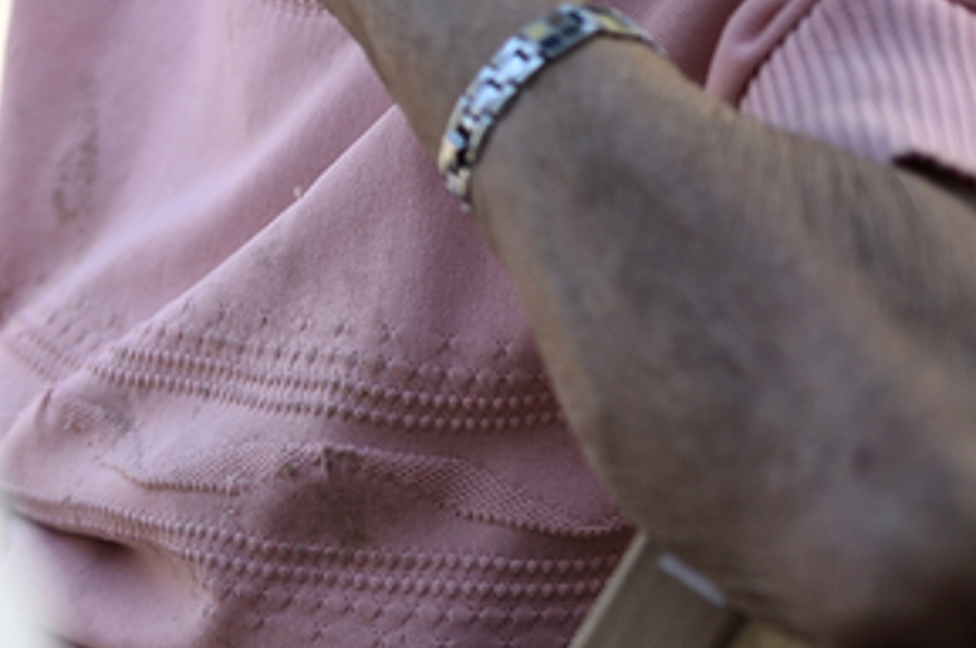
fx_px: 4685
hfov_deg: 11.2
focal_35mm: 173
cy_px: -182
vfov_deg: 7.8
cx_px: -655
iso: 320
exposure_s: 1/1250
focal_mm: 50
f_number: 2.8
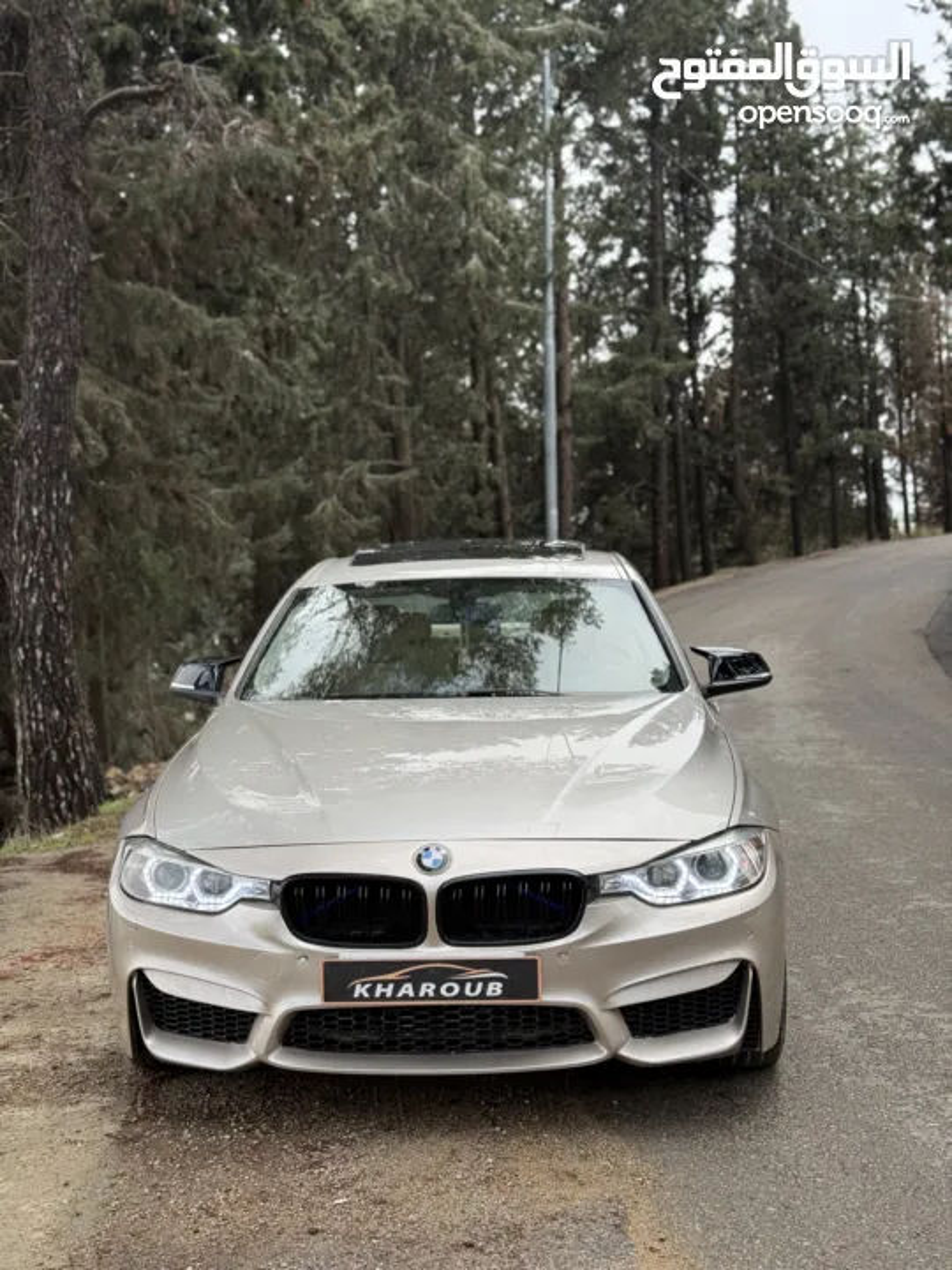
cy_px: 635
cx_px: 476
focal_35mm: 48
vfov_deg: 39.7
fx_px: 1760
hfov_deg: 30.3
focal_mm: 6.76
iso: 80
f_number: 1.78
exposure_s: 1/1055
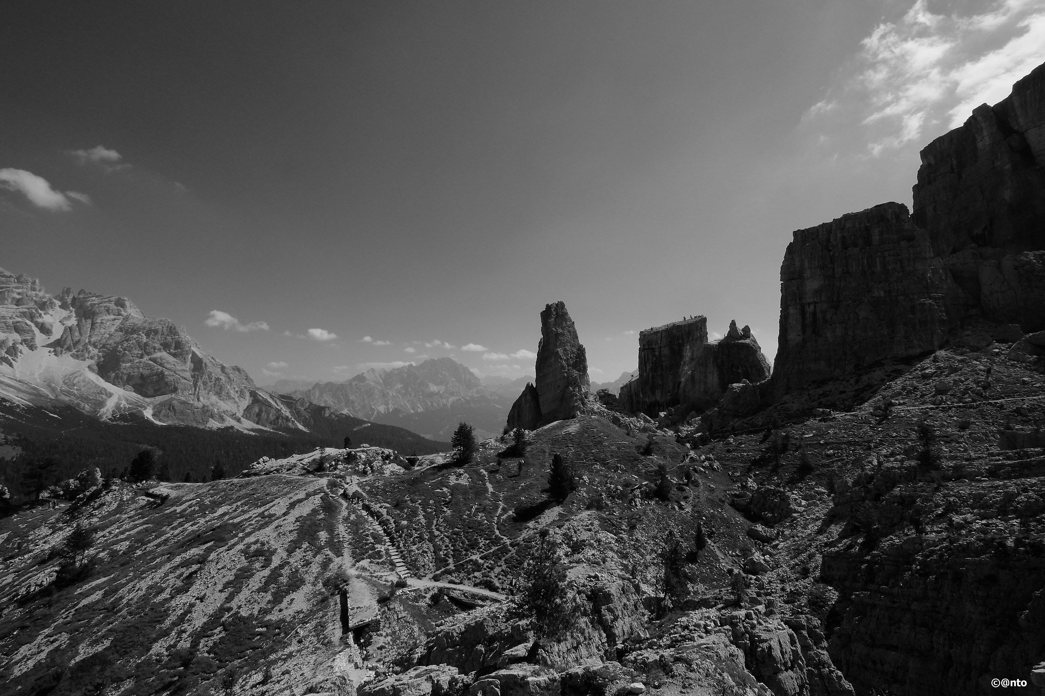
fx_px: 435
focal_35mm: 15
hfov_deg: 100.4
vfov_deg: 77.3
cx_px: 522
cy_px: 348
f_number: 14
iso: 400
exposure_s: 1/420
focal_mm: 10
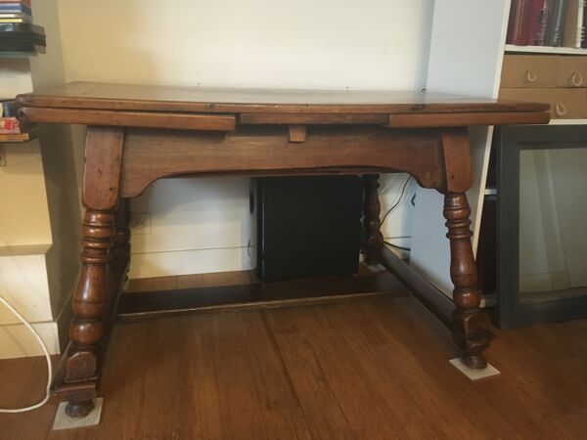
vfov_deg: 48.2
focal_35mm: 29
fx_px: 492
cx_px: 294
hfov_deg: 61.7
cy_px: 220
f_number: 2.2
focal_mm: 4.15
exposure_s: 1/17
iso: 250
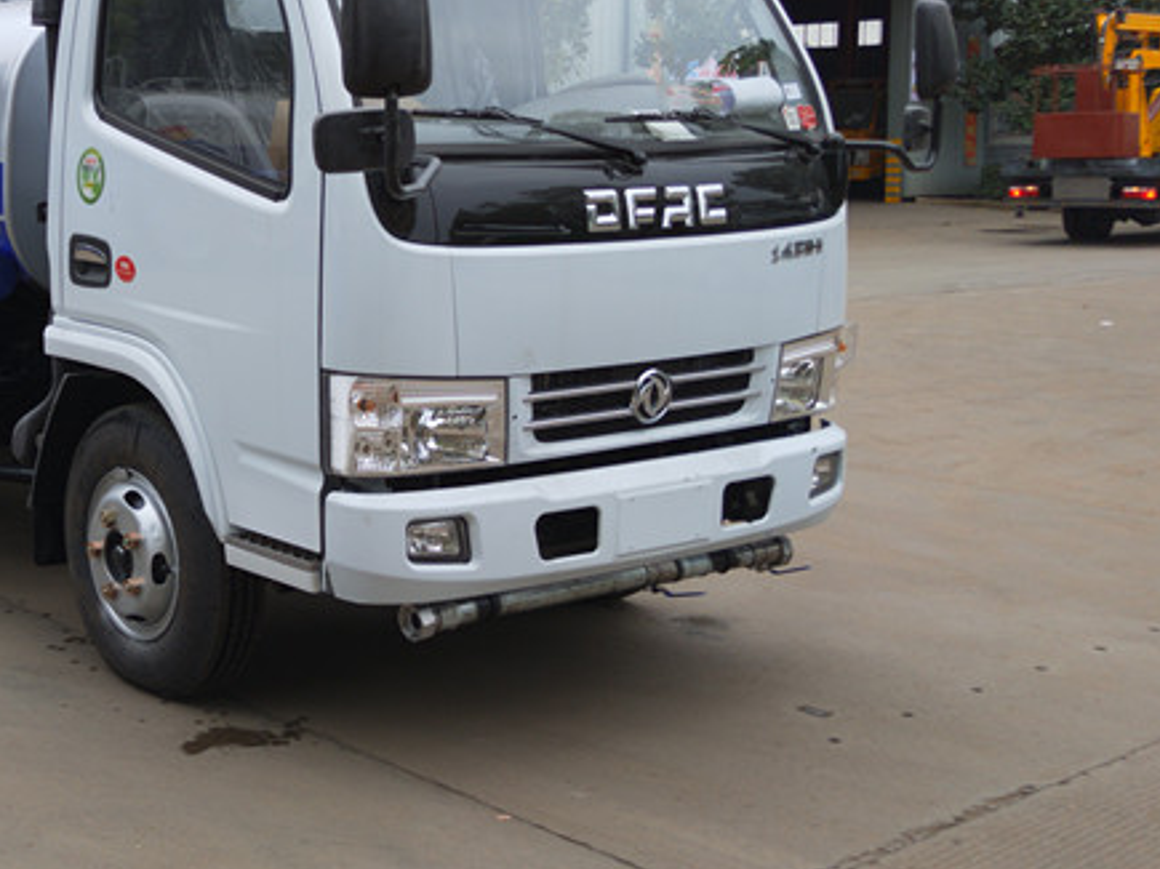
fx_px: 1541
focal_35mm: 46
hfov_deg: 39.2
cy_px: 283
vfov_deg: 31.2
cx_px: 187
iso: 142
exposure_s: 1/365
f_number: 1.7
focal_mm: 4.28
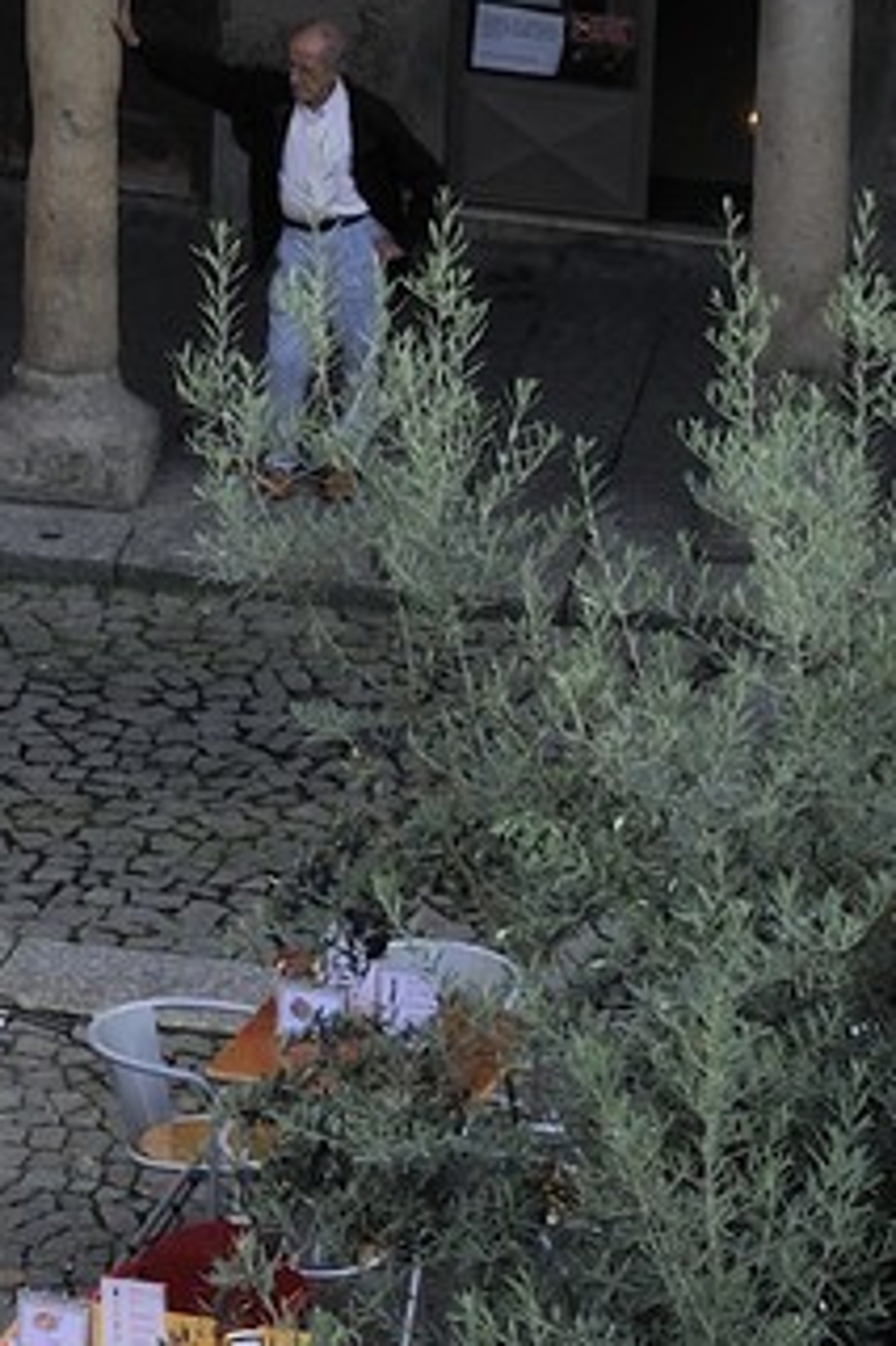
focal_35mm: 310
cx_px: -1174
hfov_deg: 4.3
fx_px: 11585
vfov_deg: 6.6
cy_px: -698
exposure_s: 1/160
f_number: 5.6
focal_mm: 62
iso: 200
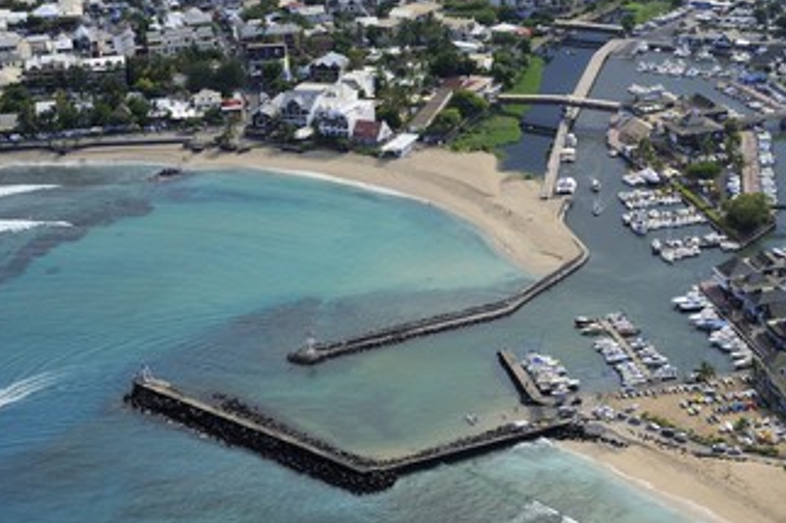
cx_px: 499
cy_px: 265
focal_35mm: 91
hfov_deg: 22.3
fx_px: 1986
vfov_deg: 15.0
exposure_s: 1/1000
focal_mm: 70
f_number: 11
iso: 800
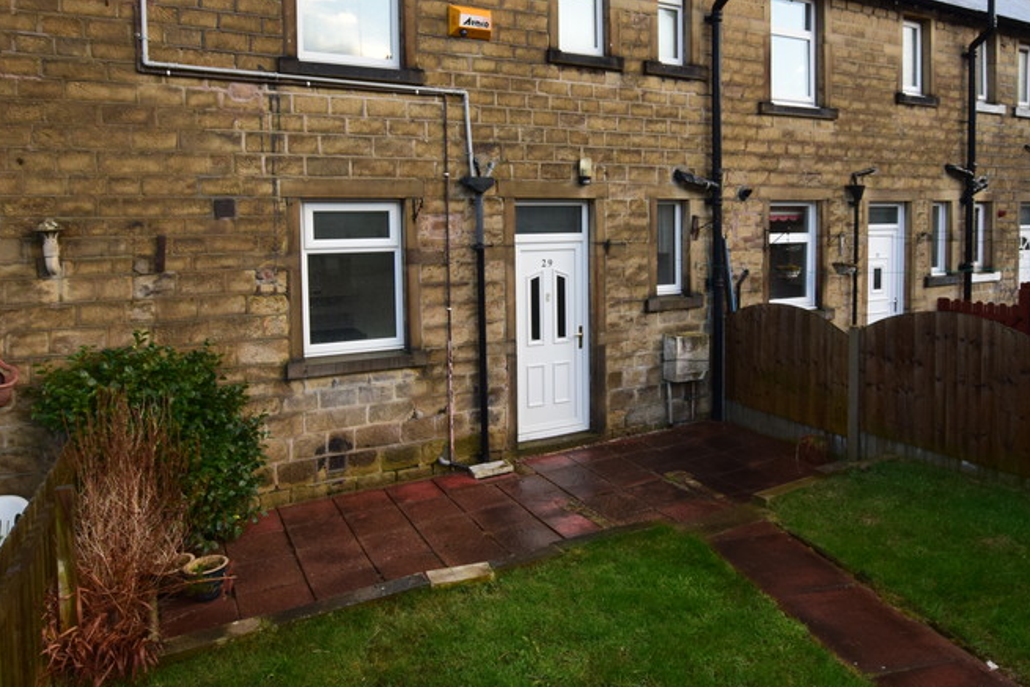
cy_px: 254
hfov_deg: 69.7
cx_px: 560
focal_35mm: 26
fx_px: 738
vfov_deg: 49.4
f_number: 9
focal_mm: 11
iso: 800
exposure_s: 1/125
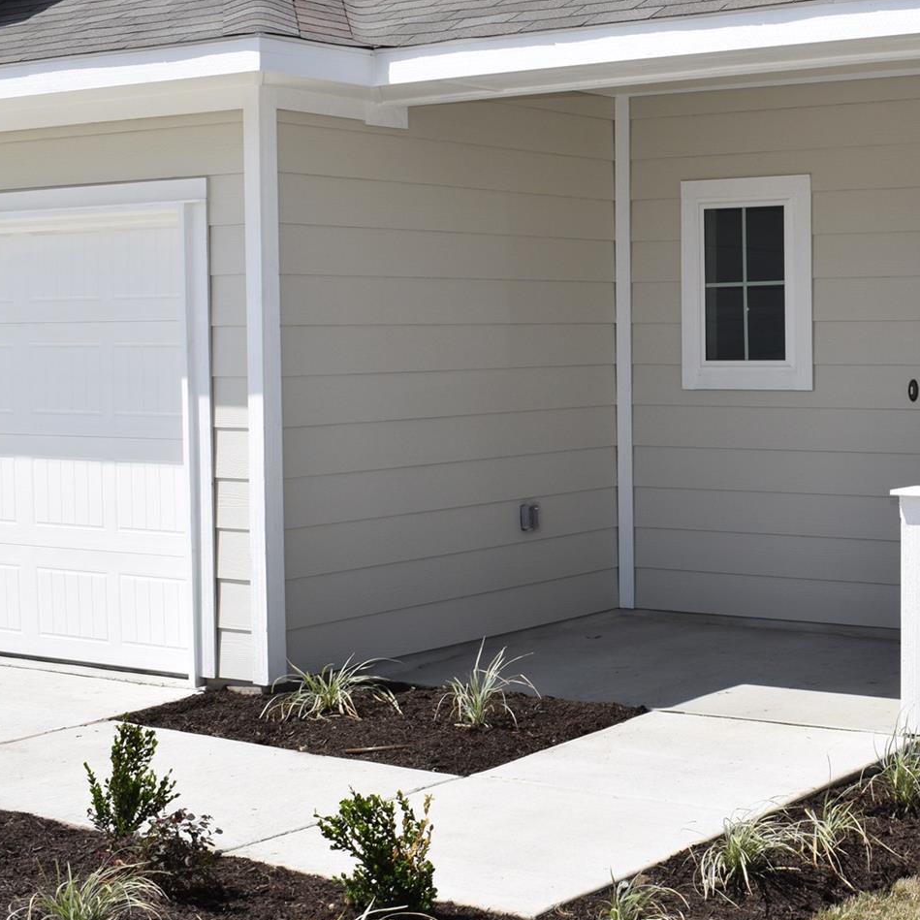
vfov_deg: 26.1
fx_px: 1985
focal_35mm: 66
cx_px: 750
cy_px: 425
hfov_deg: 25.6
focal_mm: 24
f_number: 11
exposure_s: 1/500
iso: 200
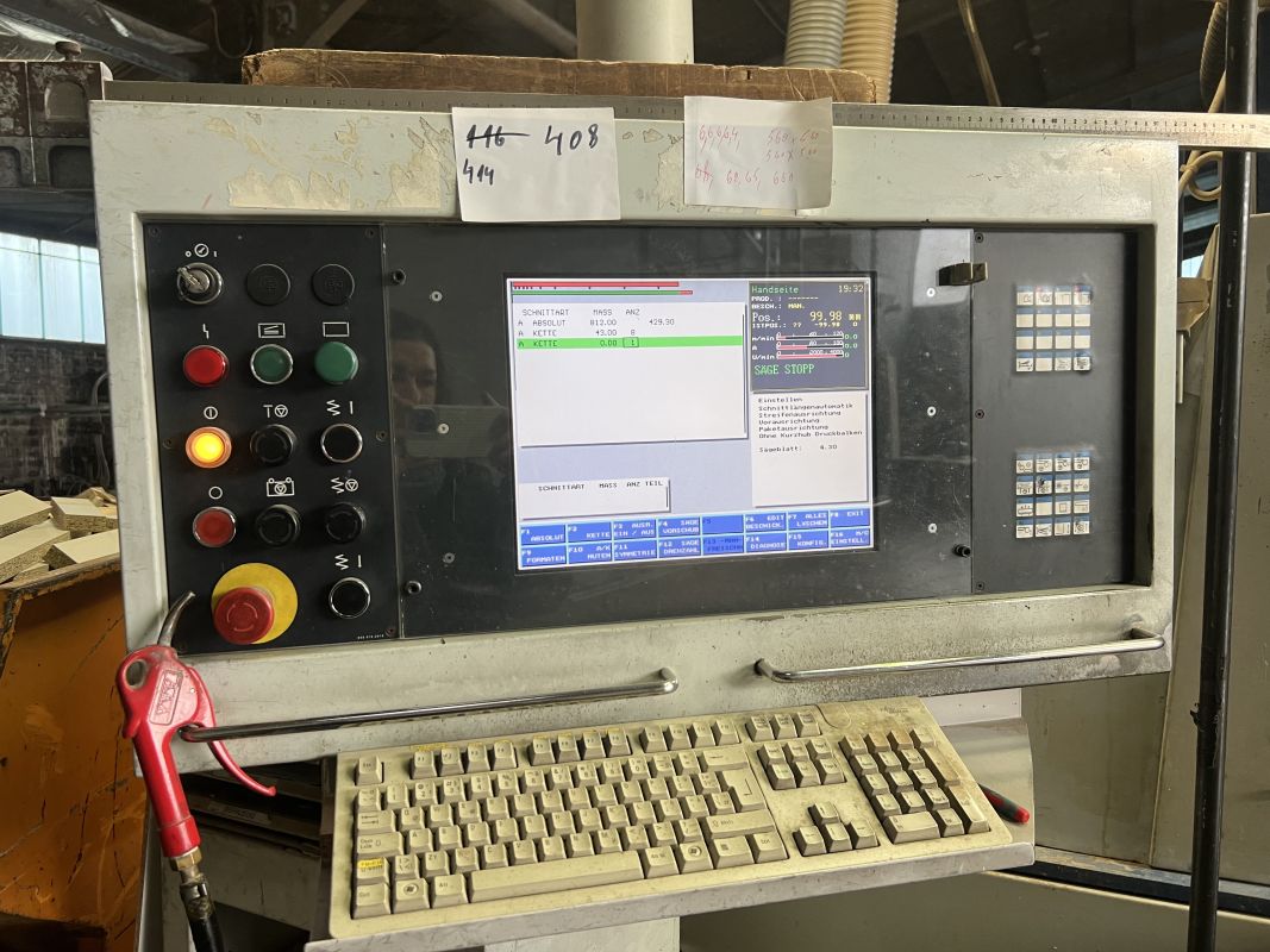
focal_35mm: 26
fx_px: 954
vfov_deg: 53.1
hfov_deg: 67.3
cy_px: 476
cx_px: 635
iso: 64
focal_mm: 5.7
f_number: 1.5
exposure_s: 1/50
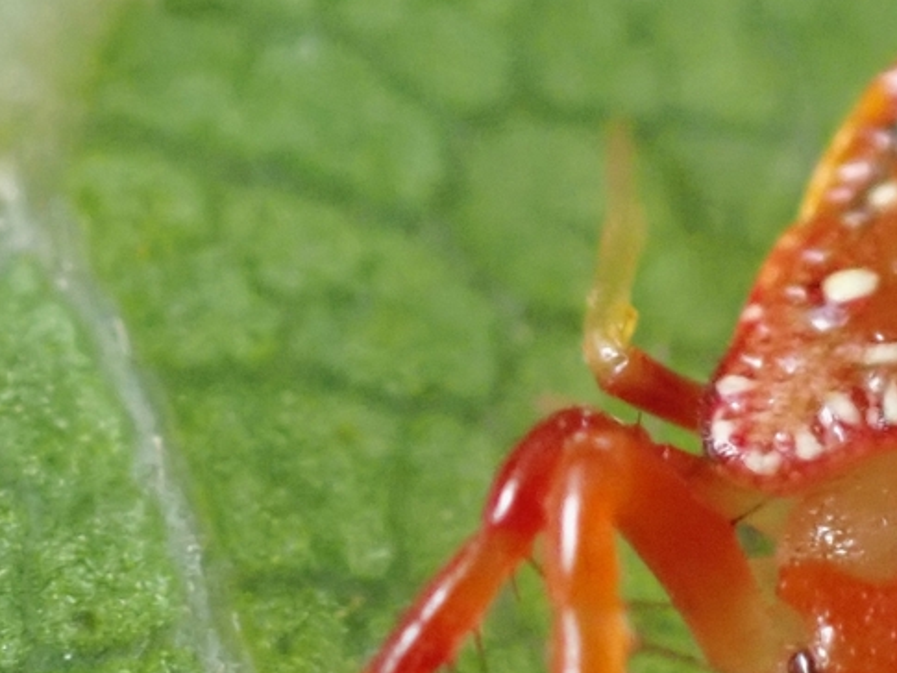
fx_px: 6091
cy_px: 482
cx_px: 954
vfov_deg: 6.3
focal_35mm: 235
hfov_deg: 8.4
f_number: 18
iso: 1000
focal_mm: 18
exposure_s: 1/100
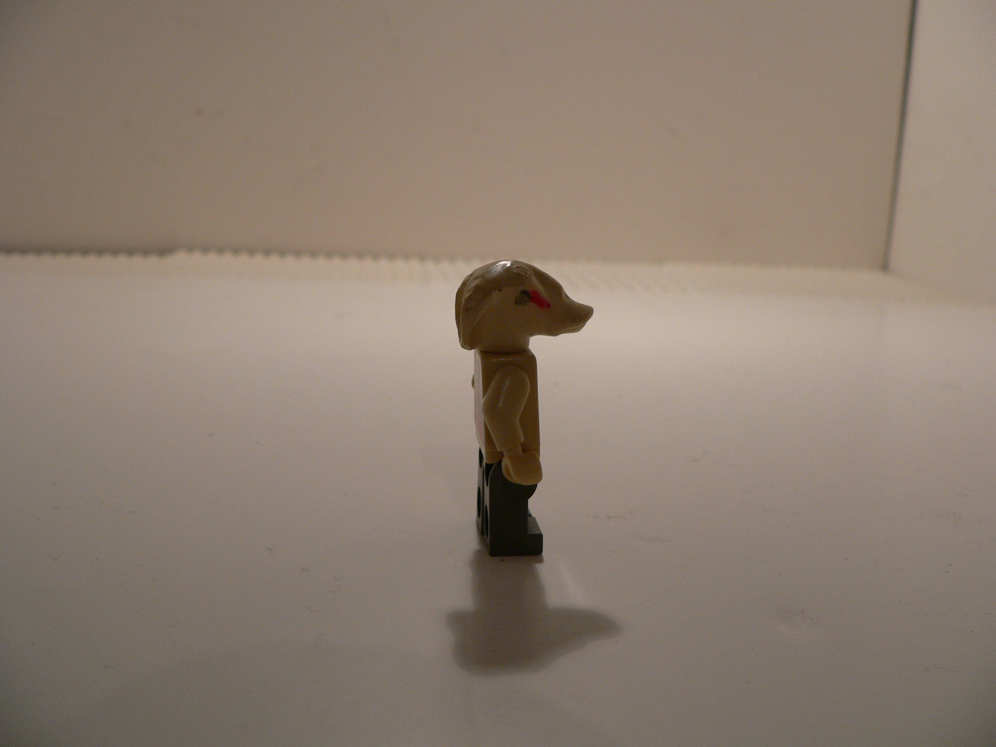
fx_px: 1036
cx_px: 498
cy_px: 374
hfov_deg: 51.4
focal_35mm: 36
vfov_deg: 39.7
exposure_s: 1/60
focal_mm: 6
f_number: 2.8
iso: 150
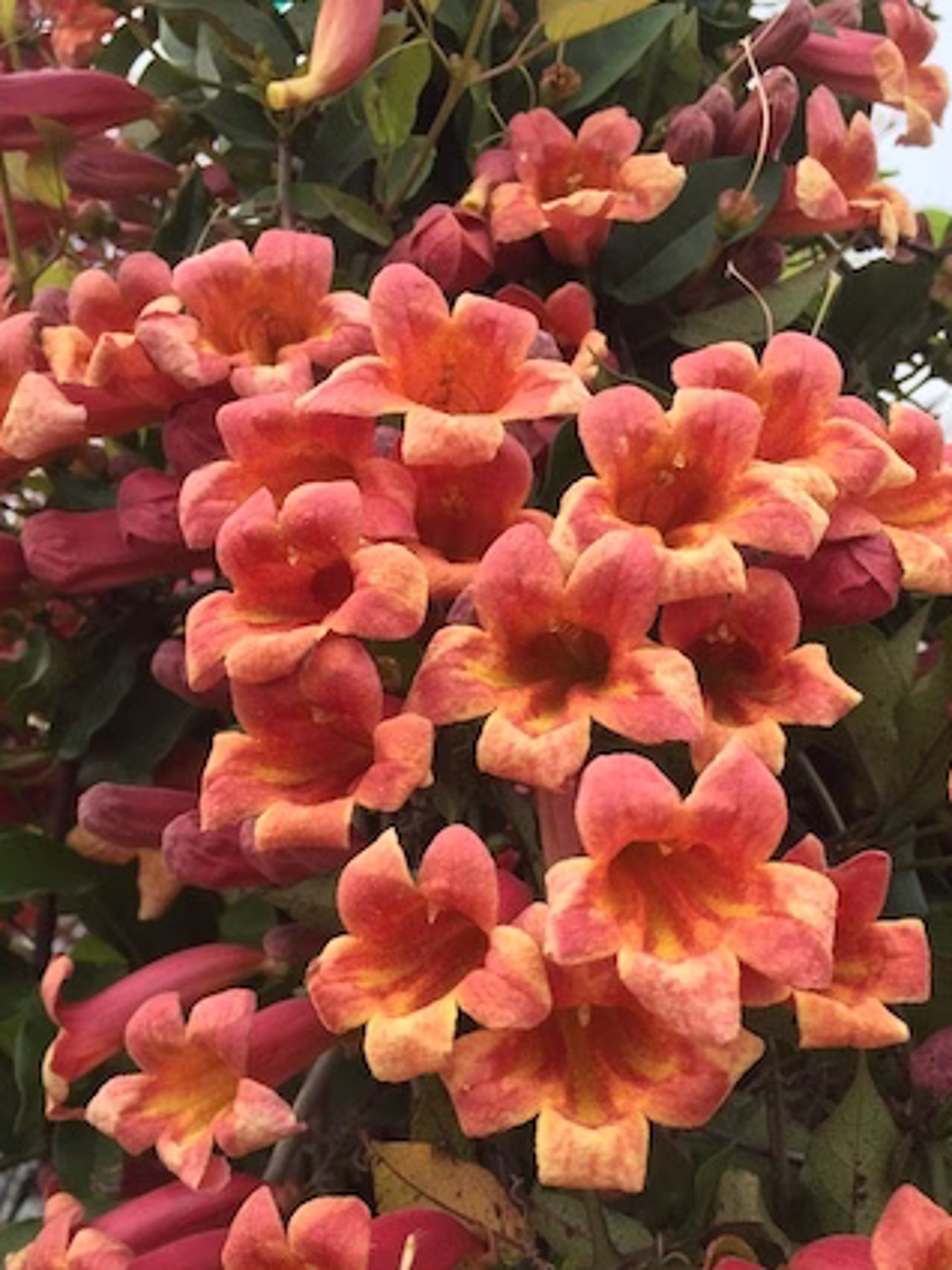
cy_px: 773
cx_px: 575
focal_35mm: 41
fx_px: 1503
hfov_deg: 35.0
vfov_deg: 45.5
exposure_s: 1/482
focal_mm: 4.15
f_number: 2.2
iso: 32
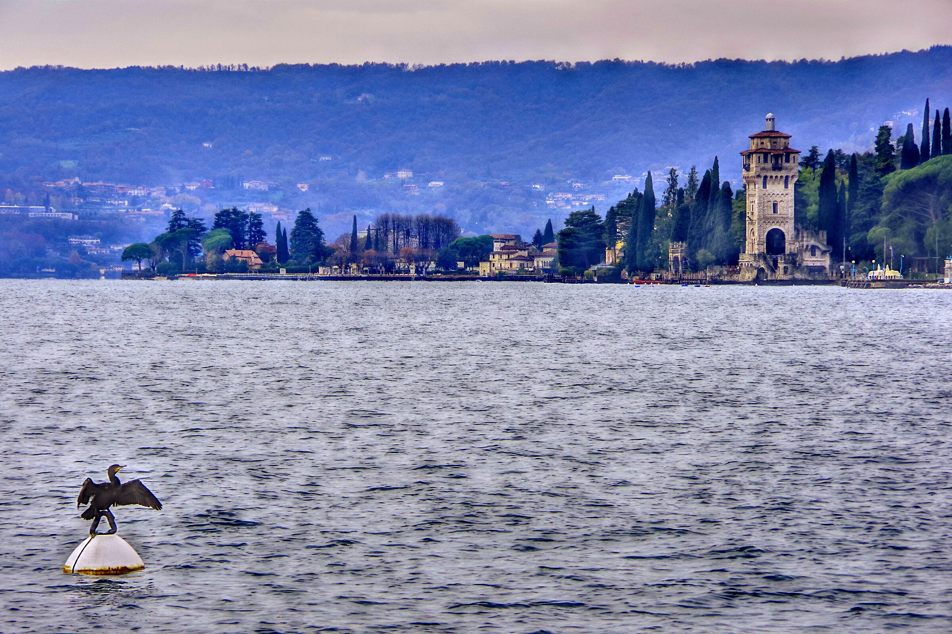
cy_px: 317
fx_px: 5341
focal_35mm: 202
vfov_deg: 6.8
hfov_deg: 10.2
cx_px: 476
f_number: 11
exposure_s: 1/125
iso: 200
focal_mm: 135
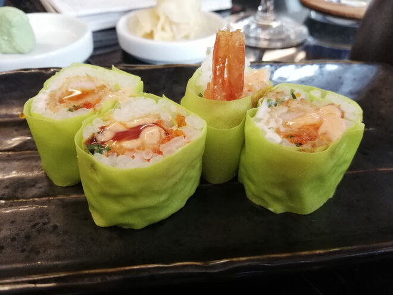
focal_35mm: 26
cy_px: 148
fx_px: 295
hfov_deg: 67.3
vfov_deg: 53.1
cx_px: 196
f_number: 2.2
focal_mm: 3.81
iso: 500
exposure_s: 1/20
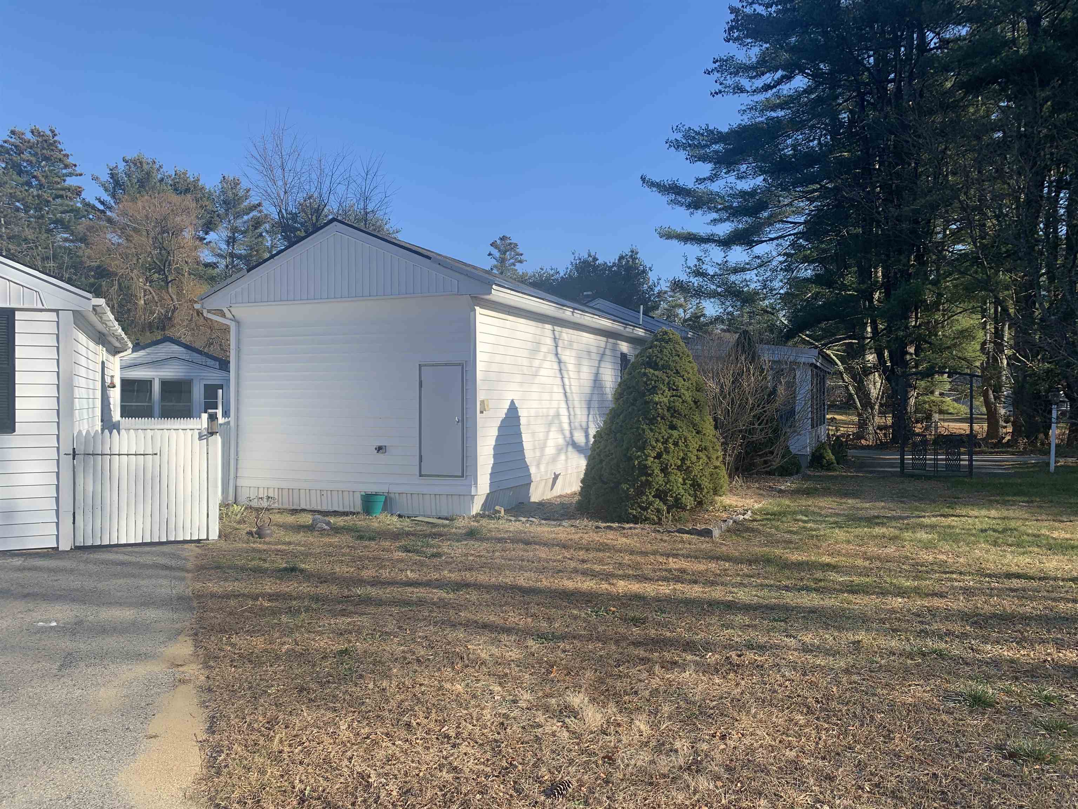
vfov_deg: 53.1
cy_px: 404
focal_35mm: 26
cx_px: 539
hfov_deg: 67.3
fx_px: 810
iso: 25
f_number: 1.8
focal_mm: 4.25
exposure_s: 1/1585
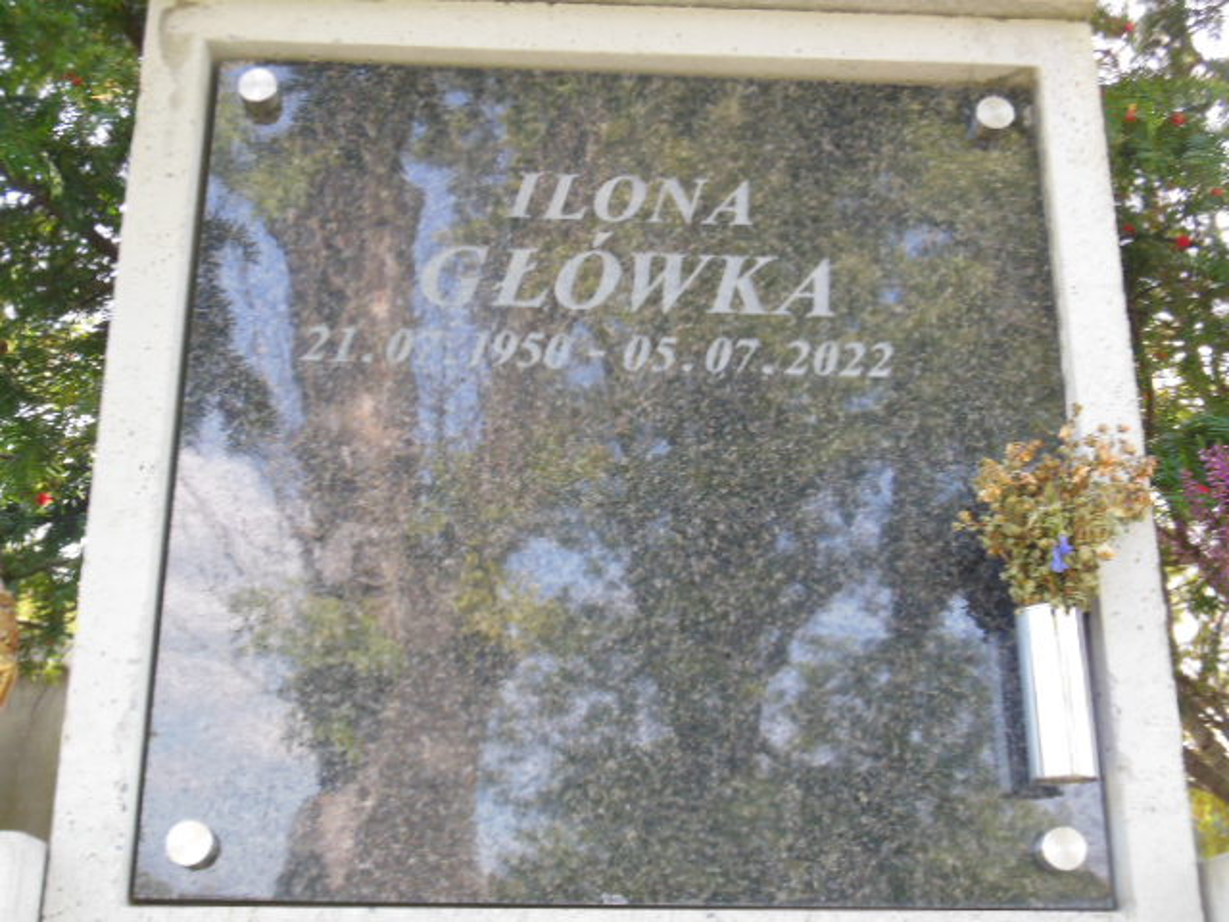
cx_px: 614
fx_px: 1527
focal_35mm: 43
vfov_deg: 33.6
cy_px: 461
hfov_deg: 43.9
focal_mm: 7.7
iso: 400
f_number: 3.8
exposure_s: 1/250
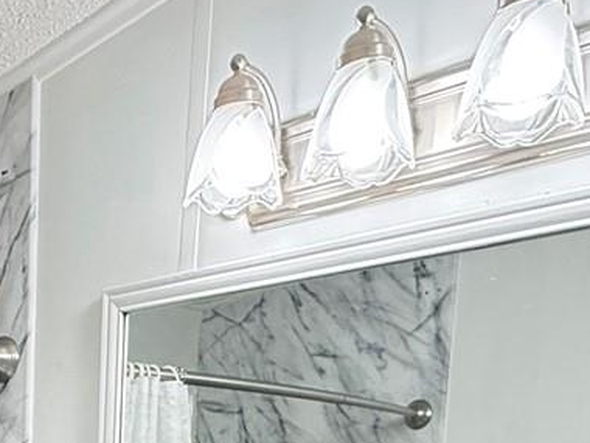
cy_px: 690
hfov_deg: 30.6
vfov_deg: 20.6
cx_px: 16
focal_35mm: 59
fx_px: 1006
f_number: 2.2
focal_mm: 2.22
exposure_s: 1/120
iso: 320
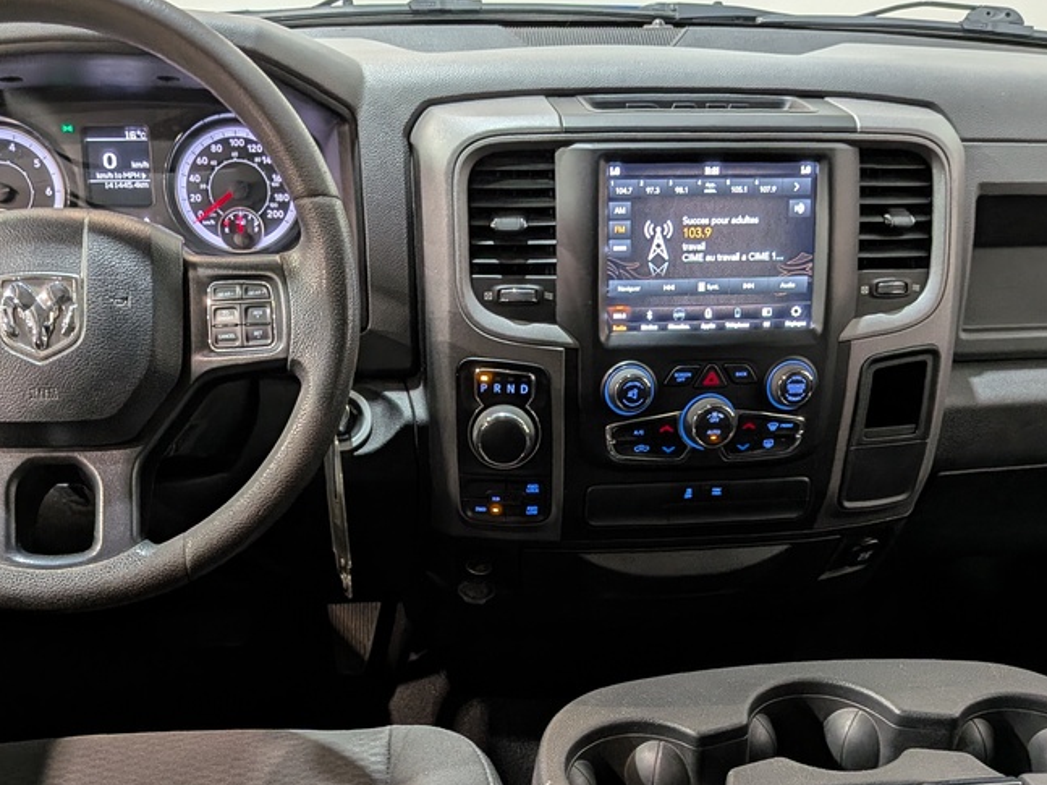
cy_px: 583
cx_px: 511
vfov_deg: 36.9
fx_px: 1149
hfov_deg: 49.0
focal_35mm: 38
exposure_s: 1/25
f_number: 1.7
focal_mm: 4.53
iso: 57
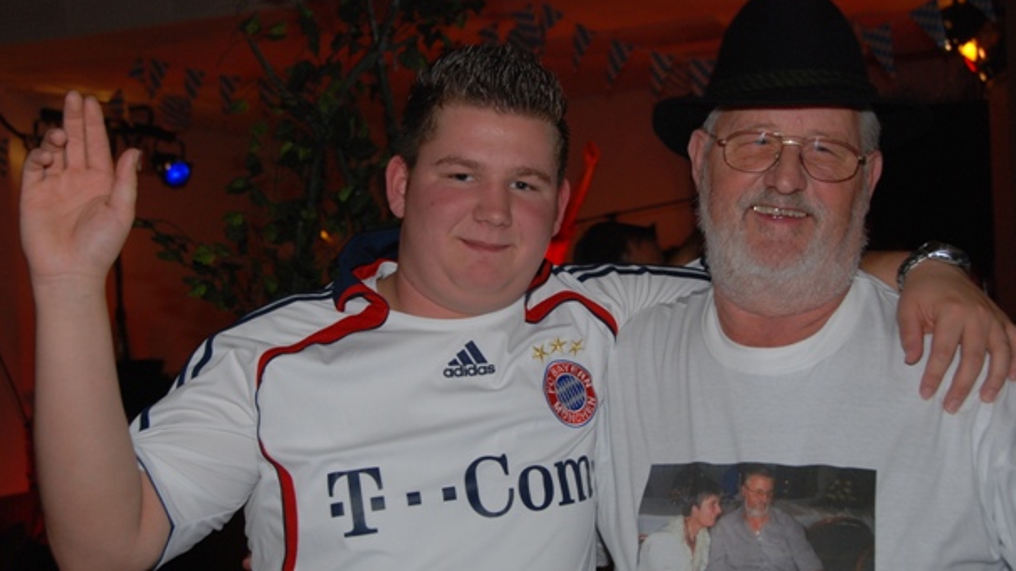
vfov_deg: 20.0
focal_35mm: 60
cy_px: 287
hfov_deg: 34.9
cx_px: 500
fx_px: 1616
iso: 400
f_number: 5.6
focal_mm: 36
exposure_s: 1/60
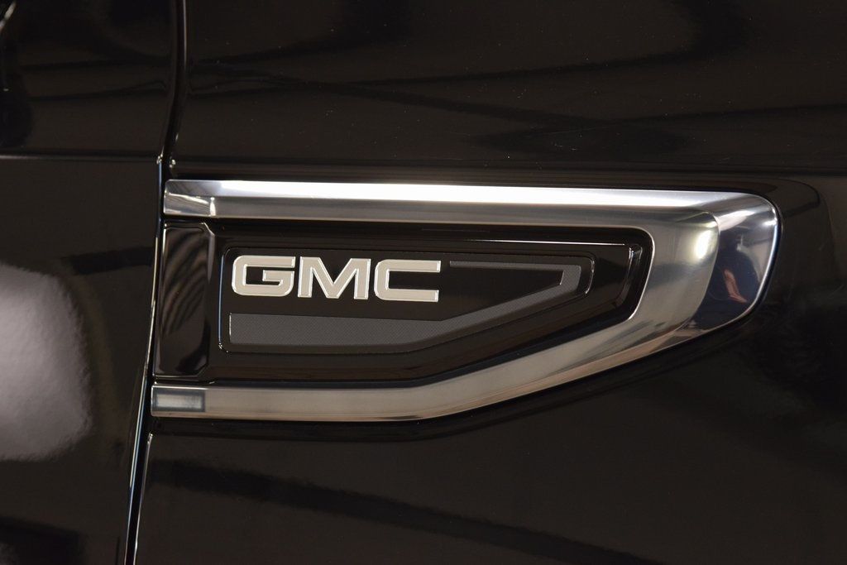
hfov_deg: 19.5
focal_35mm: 105
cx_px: 424
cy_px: 282
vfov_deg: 13.0
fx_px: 2471
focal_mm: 70
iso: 1600
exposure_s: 1/30
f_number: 7.1
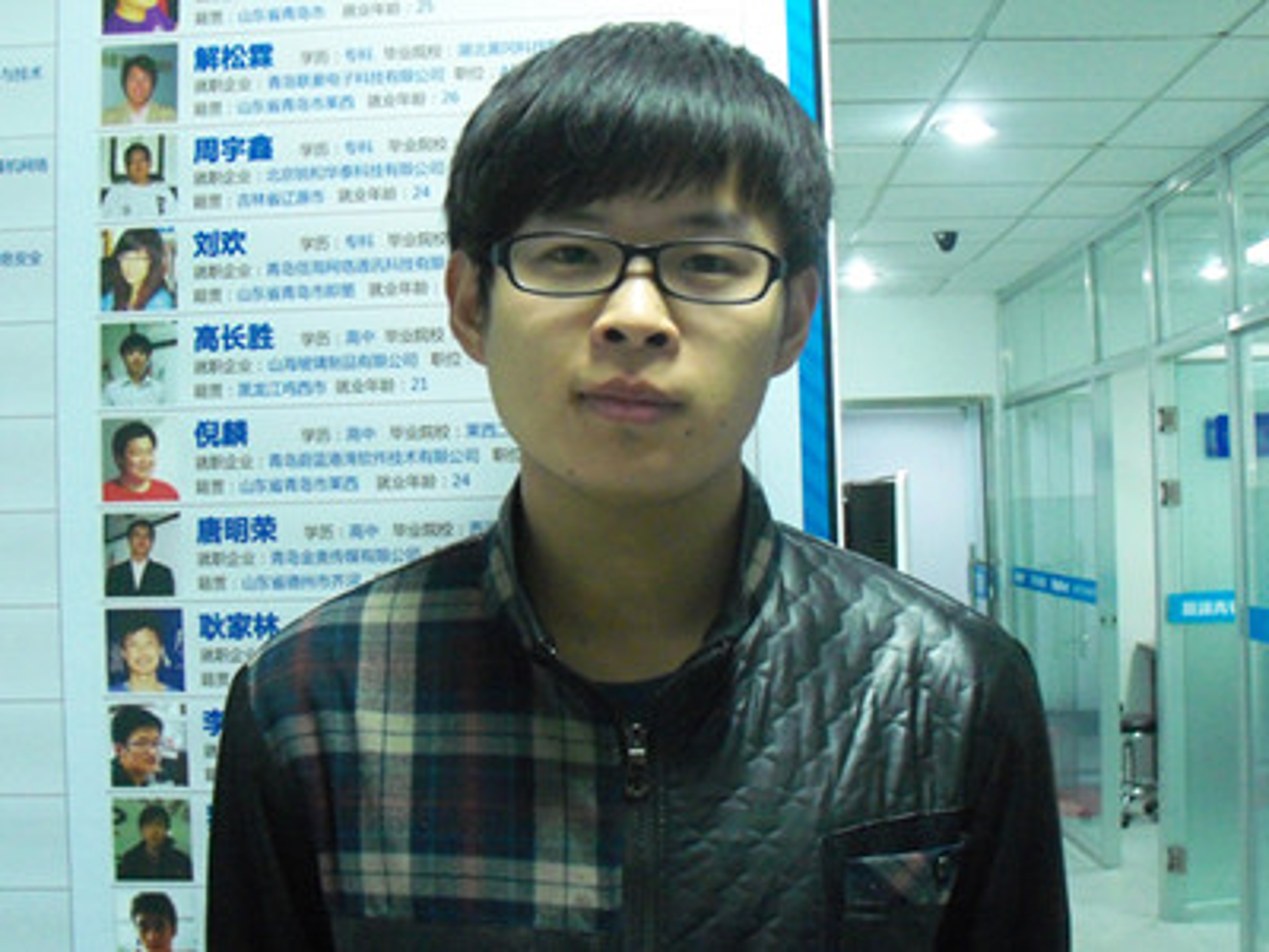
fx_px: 1283
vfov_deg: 40.7
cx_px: 634
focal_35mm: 35
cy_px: 476
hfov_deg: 52.6
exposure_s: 1/13
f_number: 3
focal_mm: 6.3
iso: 400
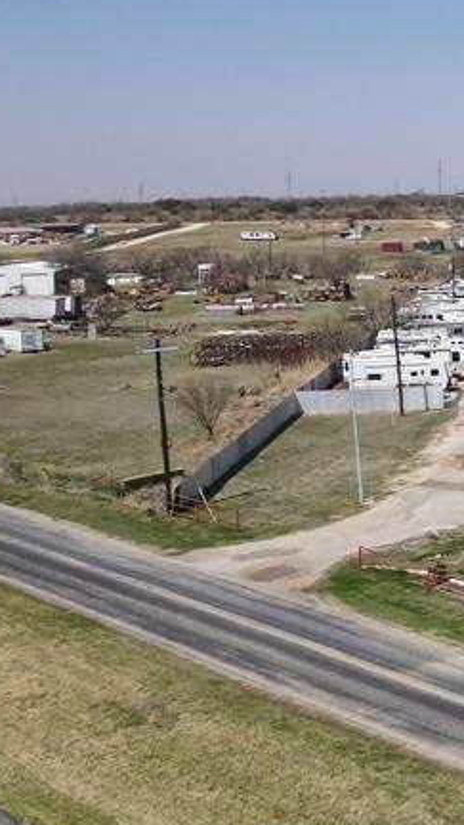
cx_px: 865
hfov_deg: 16.1
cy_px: 233
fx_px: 1356
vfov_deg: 33.3
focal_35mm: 62
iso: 100
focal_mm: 4.5
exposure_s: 1/1000
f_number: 2.8
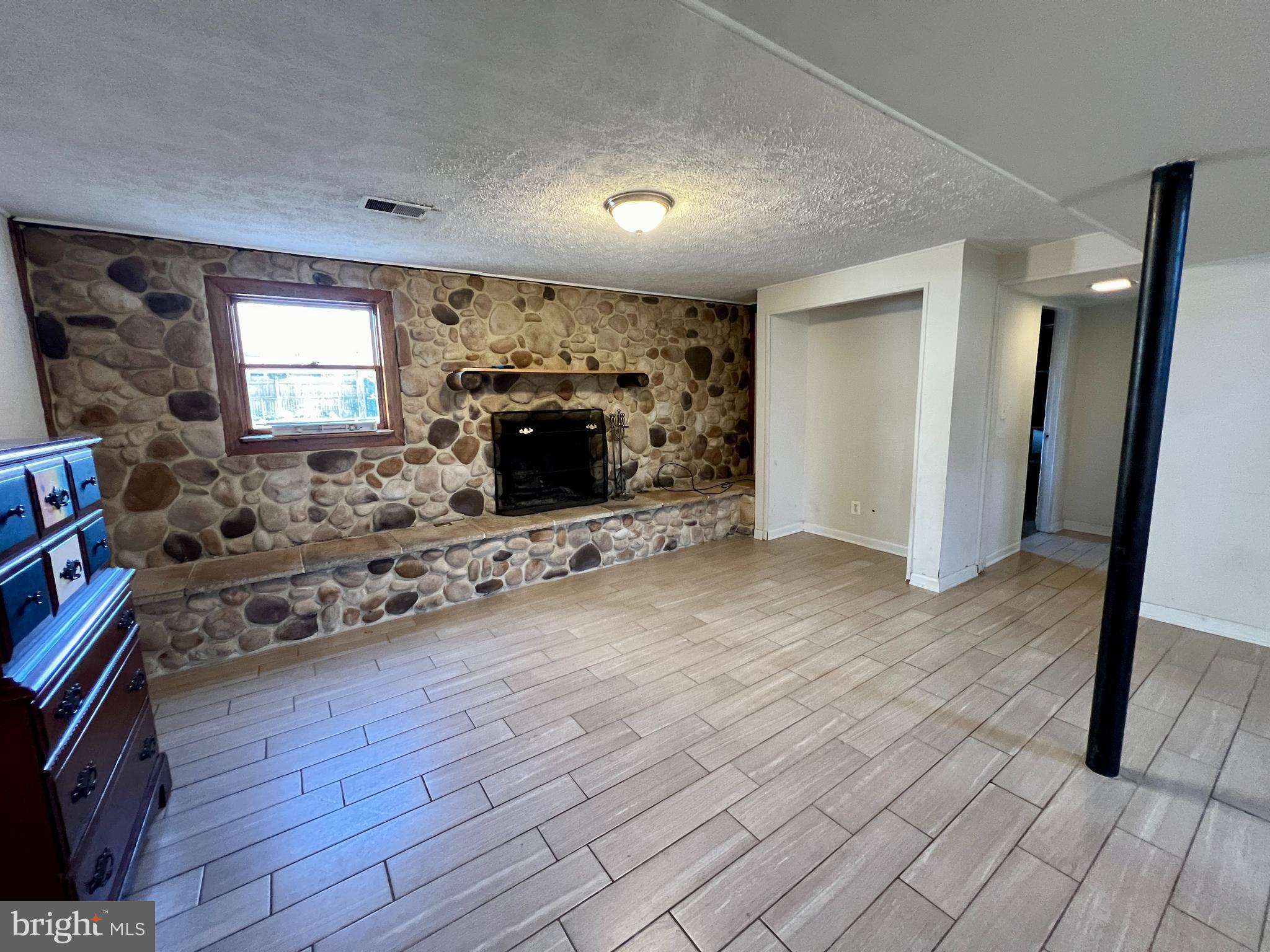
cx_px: 635
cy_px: 476
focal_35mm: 13
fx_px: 477
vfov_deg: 89.9
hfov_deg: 106.2
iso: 400
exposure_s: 1/60
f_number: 1.8
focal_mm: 1.57
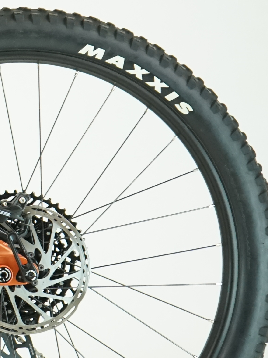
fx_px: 1982
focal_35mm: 192
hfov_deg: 7.2
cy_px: 92
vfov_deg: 10.3
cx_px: -404
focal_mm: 51
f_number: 5.6
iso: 1600
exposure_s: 1/200
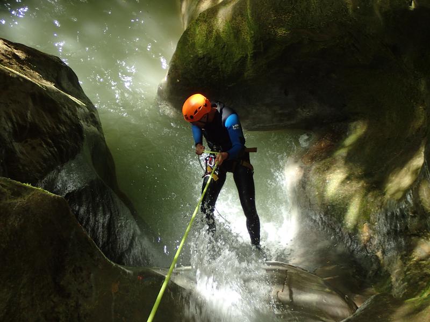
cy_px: 161
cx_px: 215
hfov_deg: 33.8
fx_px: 708
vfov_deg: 25.7
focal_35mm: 57
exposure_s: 1/100
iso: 125
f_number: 3.5
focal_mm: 10.29
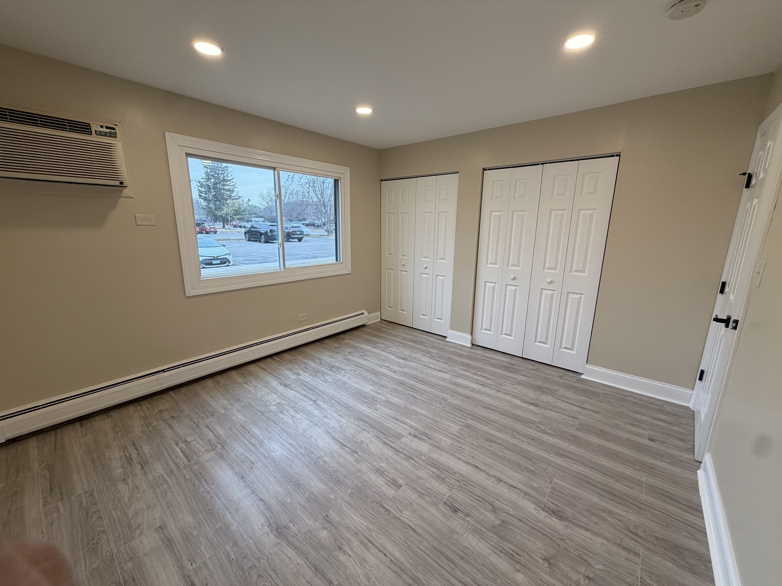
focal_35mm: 14
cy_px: 293
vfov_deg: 85.7
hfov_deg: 102.1
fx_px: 316
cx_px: 391
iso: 125
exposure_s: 1/121
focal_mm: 2.22
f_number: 2.2
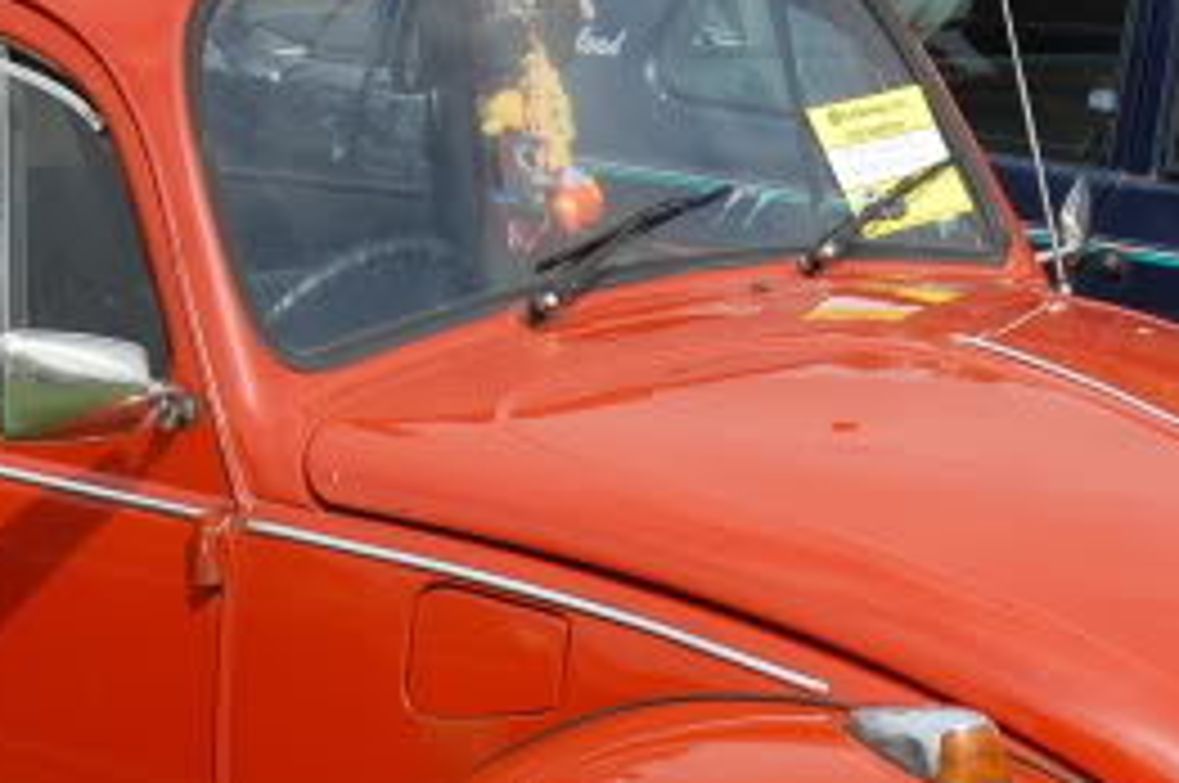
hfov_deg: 17.2
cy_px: 677
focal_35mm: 119
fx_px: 3892
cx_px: 686
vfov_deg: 11.4
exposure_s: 1/320
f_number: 9
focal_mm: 26
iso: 200
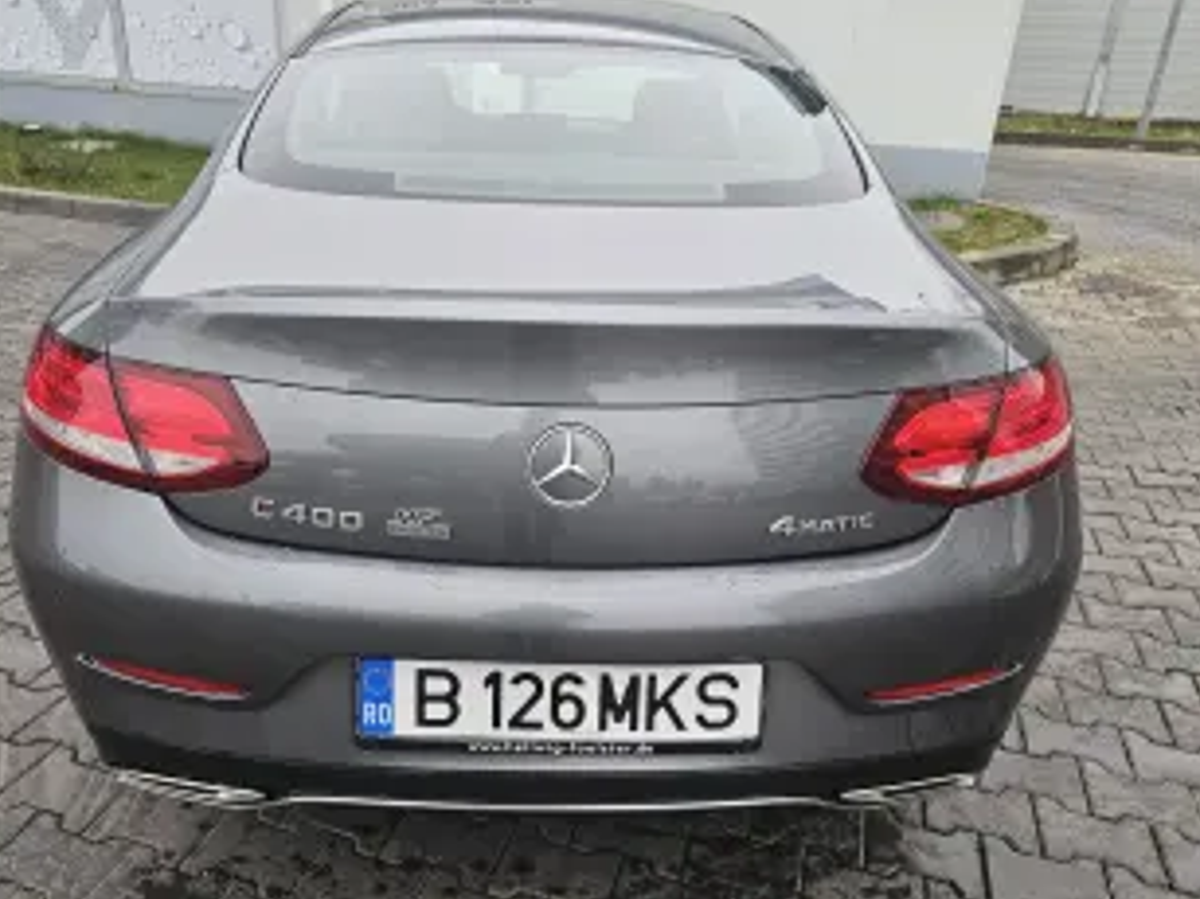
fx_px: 936
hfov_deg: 65.2
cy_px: 446
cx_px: 536
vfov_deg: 51.3
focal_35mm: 27
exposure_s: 1/100
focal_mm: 6.3
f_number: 1.7
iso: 64
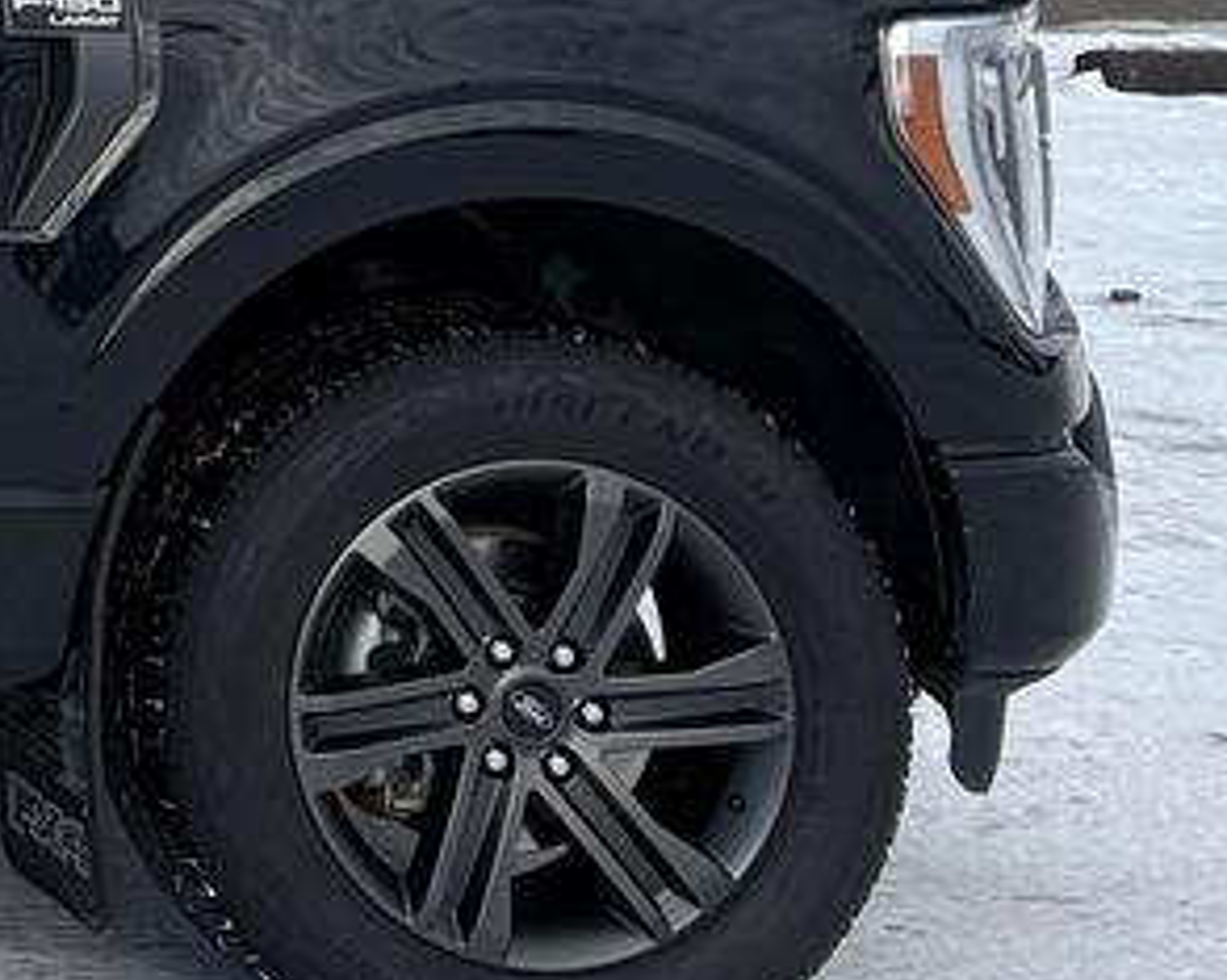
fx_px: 4028
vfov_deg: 13.1
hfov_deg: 13.9
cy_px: -507
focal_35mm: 111
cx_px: -1415
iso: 50
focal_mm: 5.96
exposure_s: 1/4608
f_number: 1.6
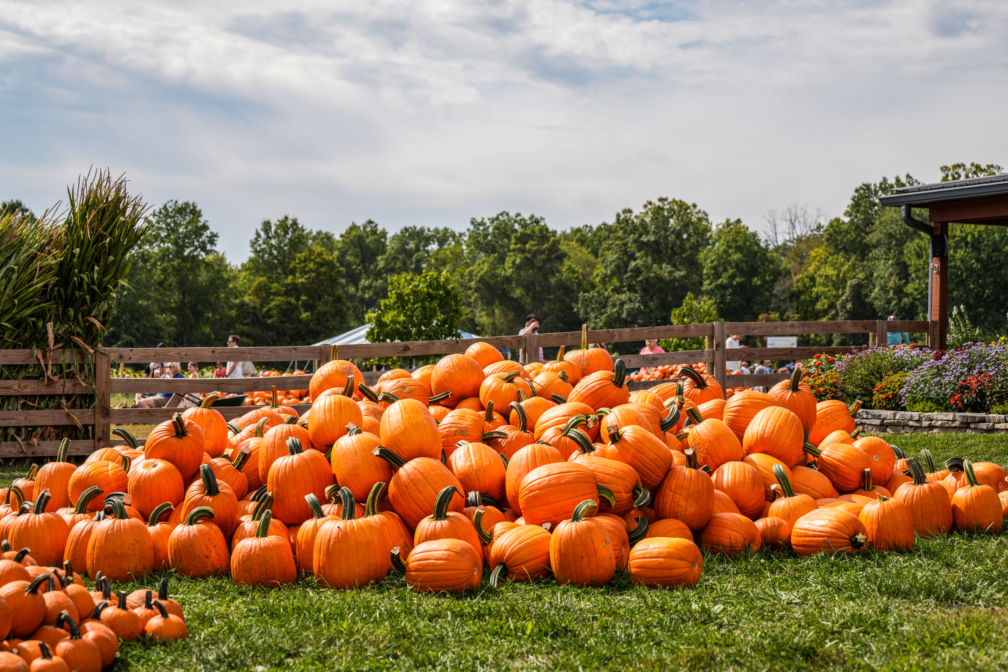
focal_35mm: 70
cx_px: 504
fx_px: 1960
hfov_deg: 28.8
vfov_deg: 19.5
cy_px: 336
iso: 100
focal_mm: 70
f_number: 5
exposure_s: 1/640
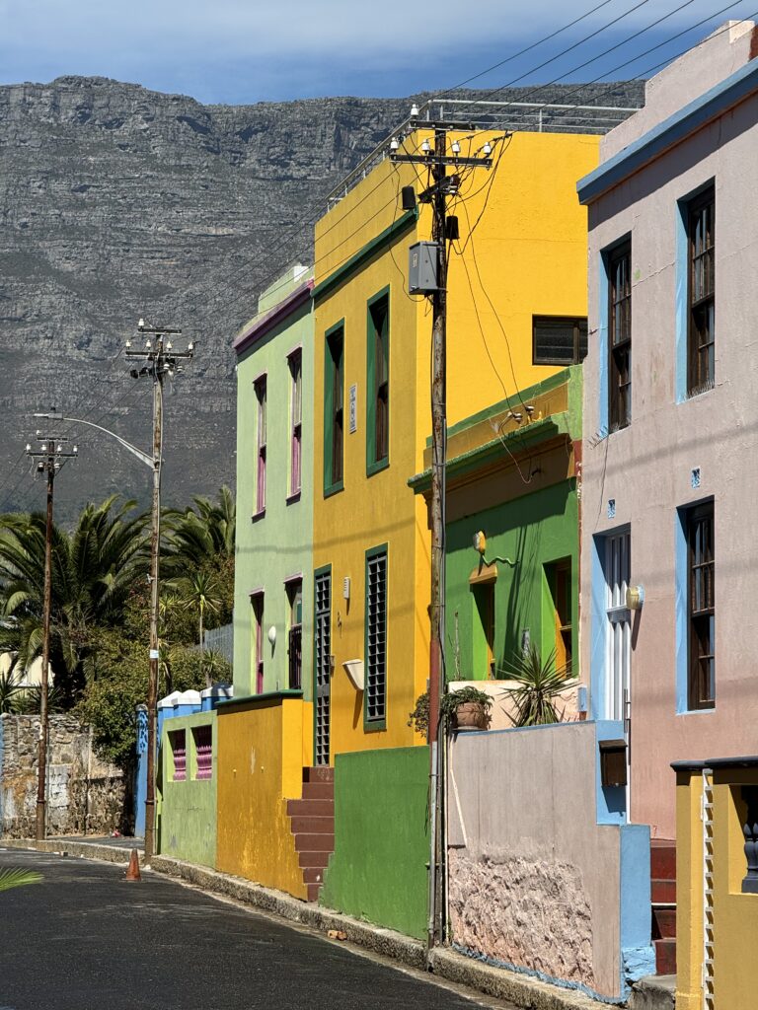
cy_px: 505
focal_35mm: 120
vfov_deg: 16.4
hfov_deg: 12.3
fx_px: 3504
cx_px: 379
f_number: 2.8
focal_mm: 15.66
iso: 50
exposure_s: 1/2212
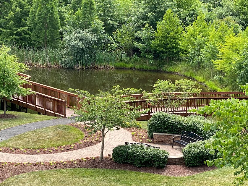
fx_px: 666
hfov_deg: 21.1
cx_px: 115
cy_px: 148
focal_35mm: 93
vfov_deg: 15.8
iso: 20
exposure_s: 1/440
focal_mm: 6
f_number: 2
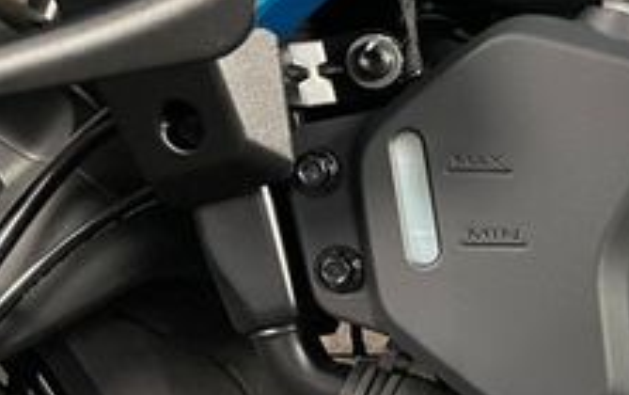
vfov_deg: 16.6
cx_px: 852
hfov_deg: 22.8
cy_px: 243
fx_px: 1356
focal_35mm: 79
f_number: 1.6
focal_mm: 4.2
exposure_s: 1/33
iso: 500
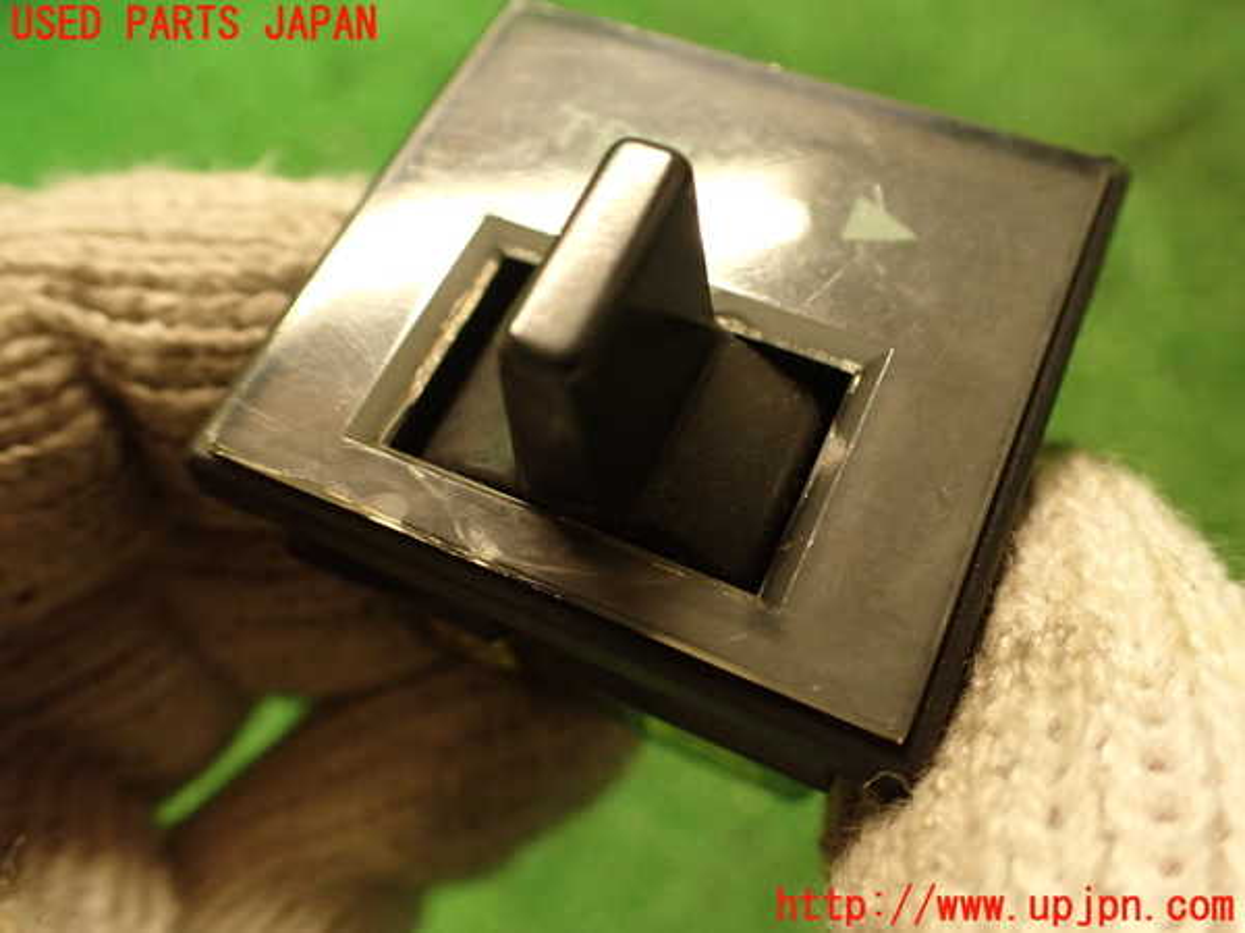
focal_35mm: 30
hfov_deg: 60.0
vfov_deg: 46.8
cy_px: 466
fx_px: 1079
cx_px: 622
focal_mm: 5.4
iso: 400
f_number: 2.3
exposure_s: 1/30
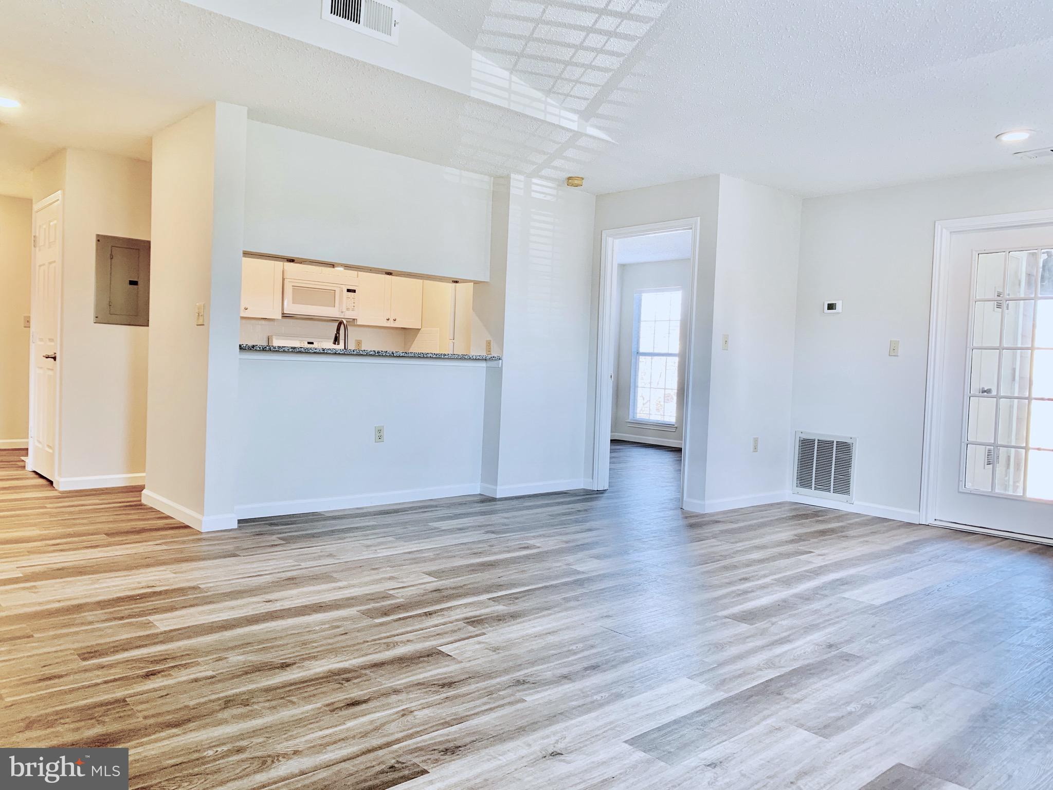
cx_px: 526
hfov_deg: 67.3
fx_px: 791
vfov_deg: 53.1
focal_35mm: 26
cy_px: 395
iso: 80
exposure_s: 1/60
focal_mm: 4.25
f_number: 1.8
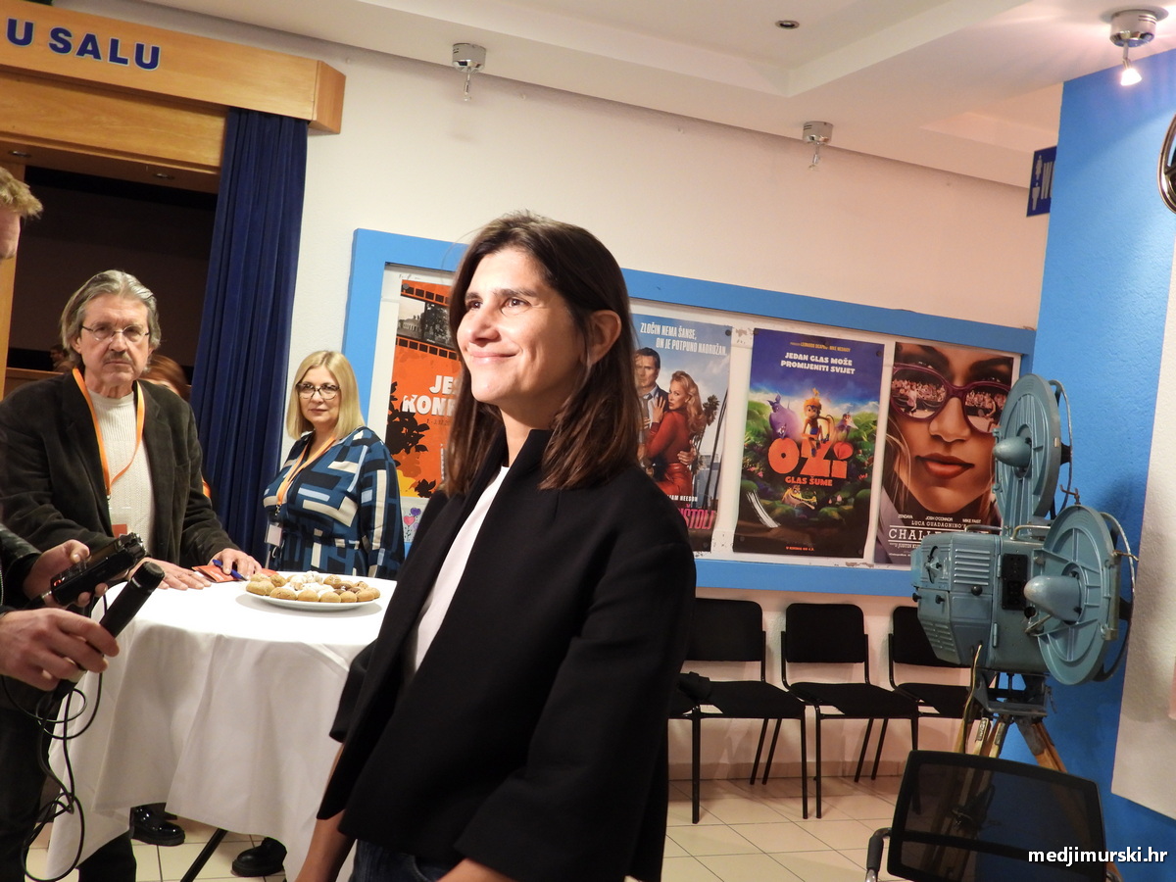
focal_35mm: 35
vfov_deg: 40.7
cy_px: 441
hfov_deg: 52.6
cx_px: 588
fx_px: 1189
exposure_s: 1/13
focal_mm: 6.3
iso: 400
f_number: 3.2
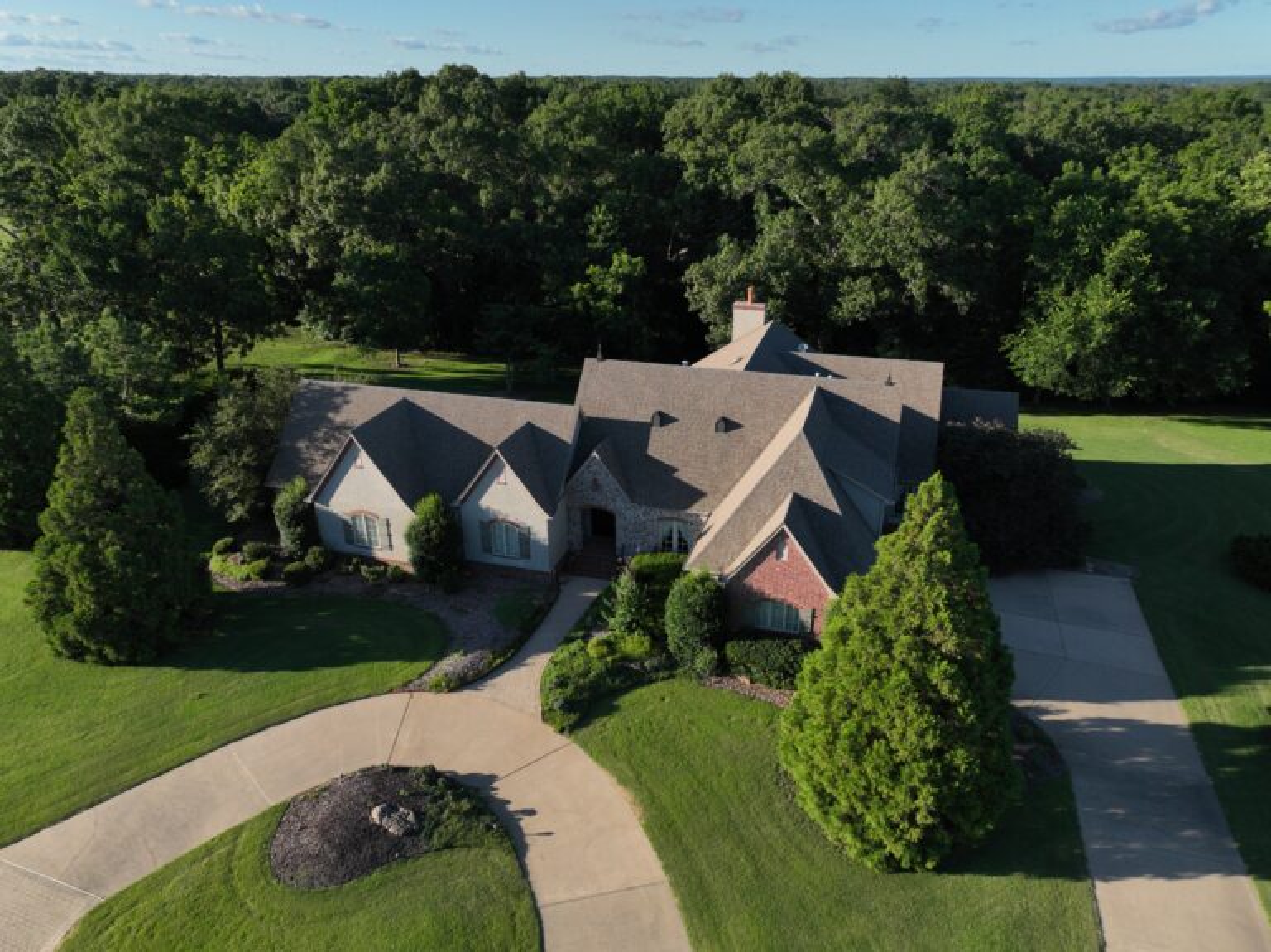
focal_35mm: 24
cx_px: 636
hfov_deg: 71.6
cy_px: 476
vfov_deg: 56.8
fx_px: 881
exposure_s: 1/2000
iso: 200
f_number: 2.8
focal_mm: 12.29
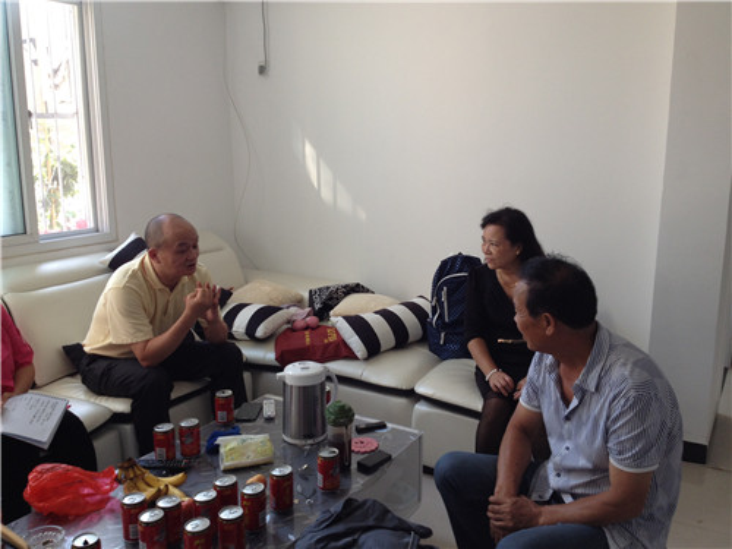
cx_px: 366
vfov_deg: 40.7
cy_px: 274
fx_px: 740
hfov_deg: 52.6
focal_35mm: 35
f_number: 2.4
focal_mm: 4.28
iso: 64
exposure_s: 1/60
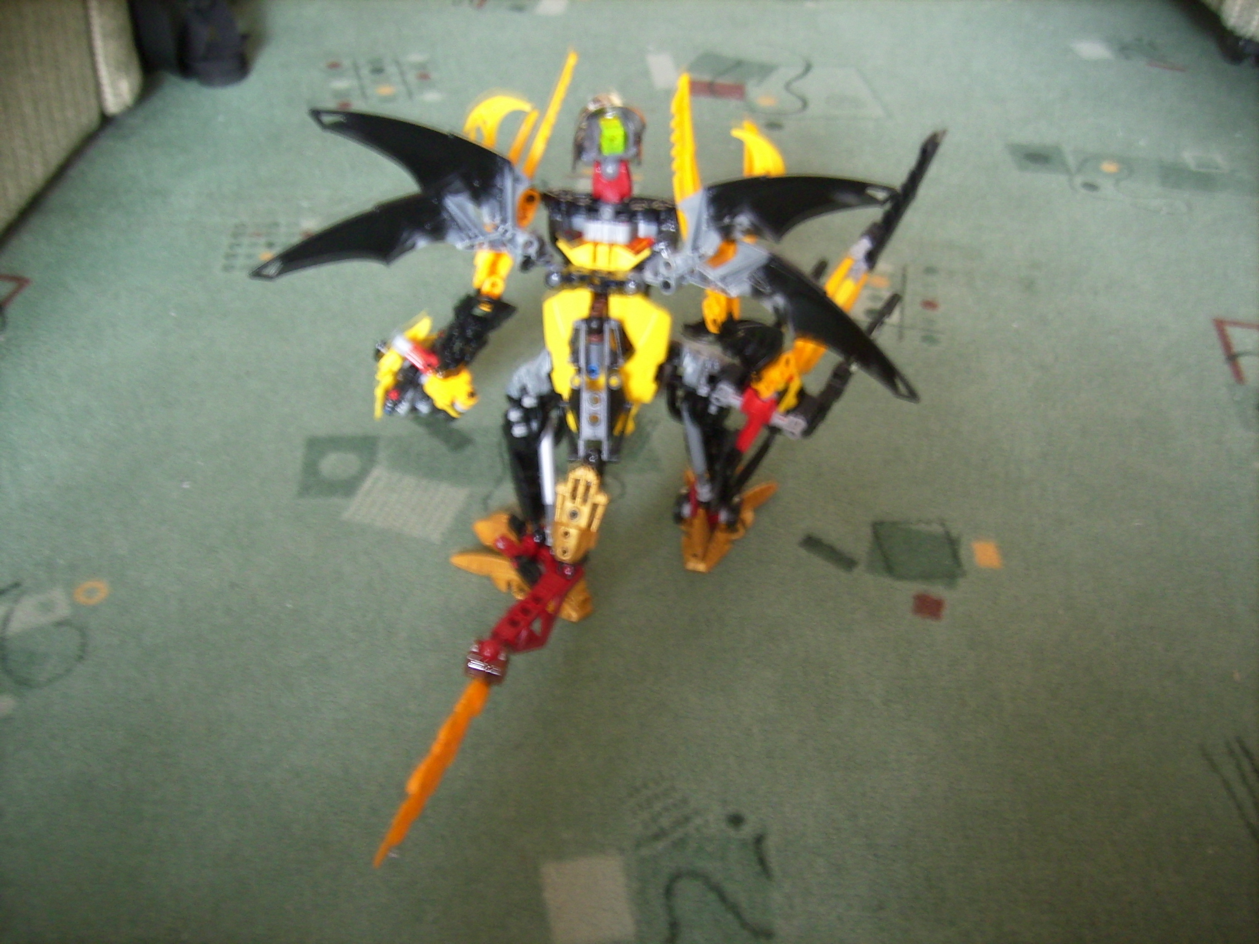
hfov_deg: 56.8
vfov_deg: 44.2
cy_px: 472
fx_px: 1164
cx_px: 630
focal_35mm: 32
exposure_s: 1.1
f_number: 2.8
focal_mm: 5.99
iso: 50
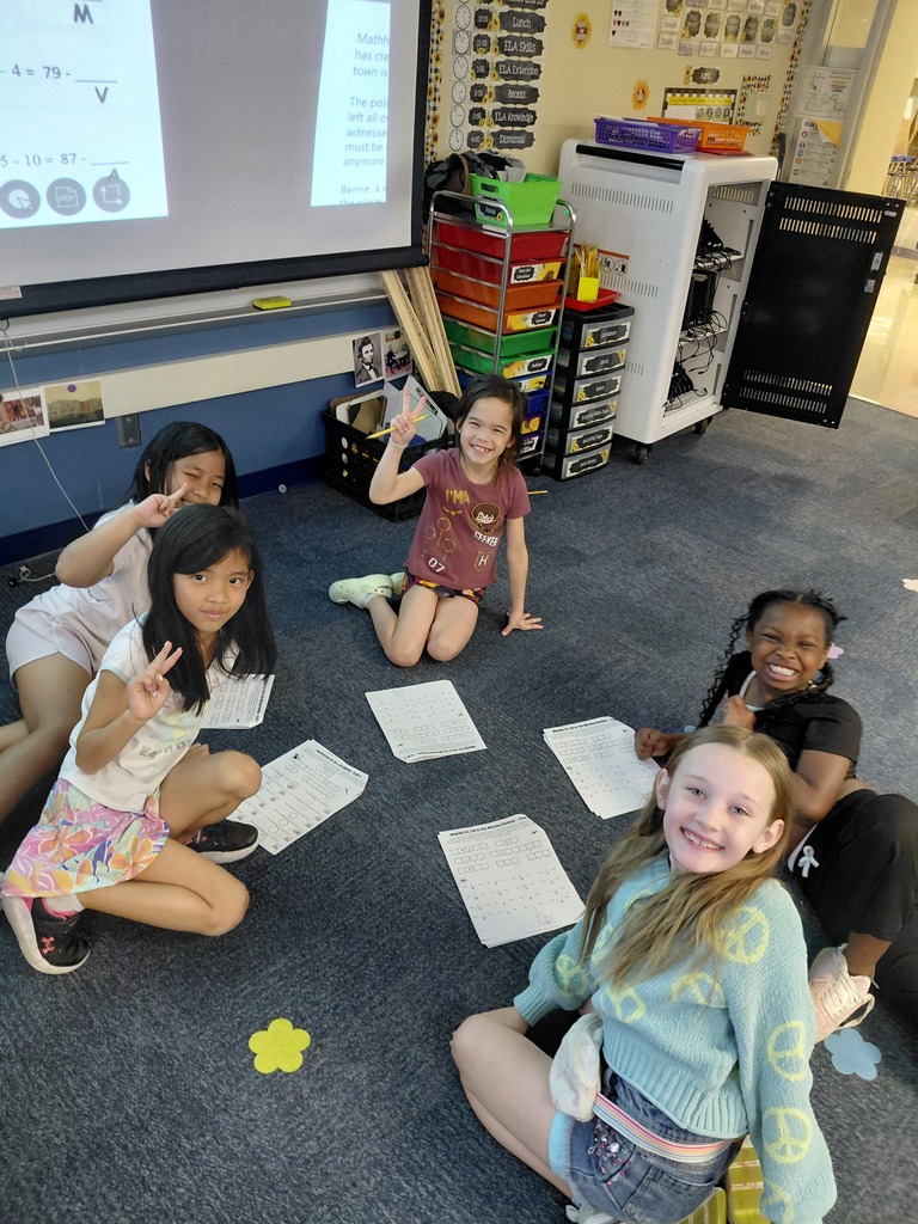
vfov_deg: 69.4
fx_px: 884
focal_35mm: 25
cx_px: 459
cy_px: 612
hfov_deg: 54.9
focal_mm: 4.69
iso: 320
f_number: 1.8
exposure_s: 1/40
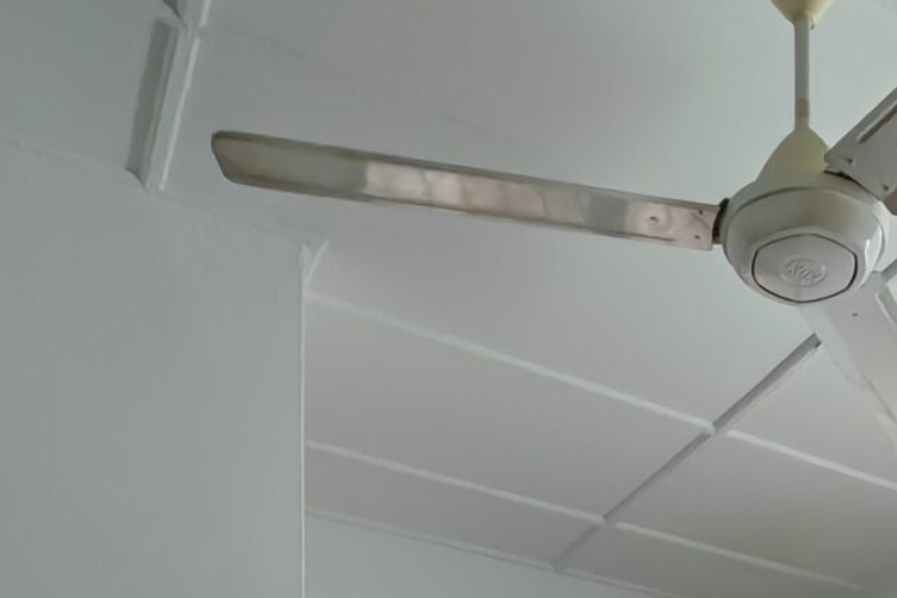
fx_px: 1345
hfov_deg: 34.4
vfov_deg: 18.6
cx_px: 842
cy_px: 1115
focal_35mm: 54
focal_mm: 1.82
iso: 400
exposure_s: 1/33
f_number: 2
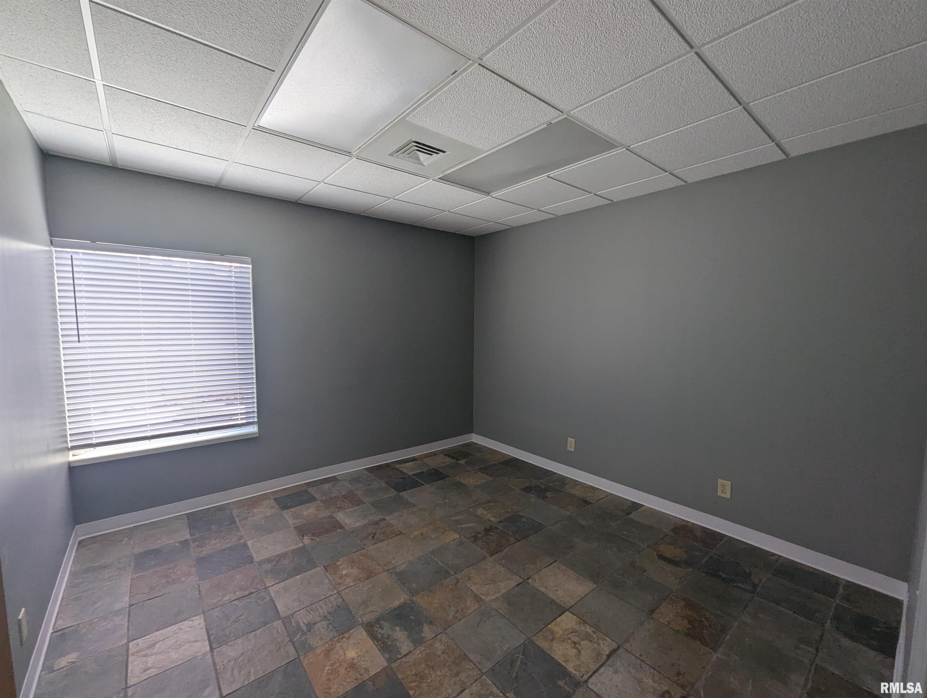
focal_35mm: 13
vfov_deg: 90.1
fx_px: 349
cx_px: 464
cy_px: 349
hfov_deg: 106.1
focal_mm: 1.95
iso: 49
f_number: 2.2
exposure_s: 1/30
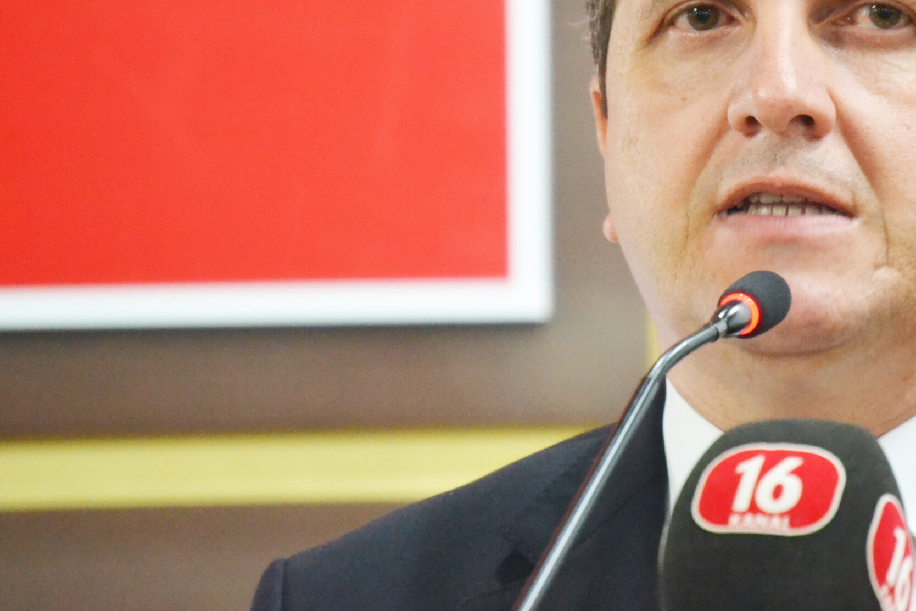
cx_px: 633
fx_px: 10250
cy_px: 185
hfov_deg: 5.1
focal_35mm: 403
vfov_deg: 3.4
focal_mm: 175
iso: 3200
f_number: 5.3
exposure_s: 1/25
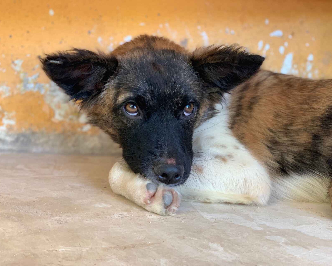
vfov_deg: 27.1
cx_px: 168
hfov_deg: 33.6
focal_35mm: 56
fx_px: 550
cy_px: 137
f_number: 2.4
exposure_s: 1/62
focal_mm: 6
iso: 125
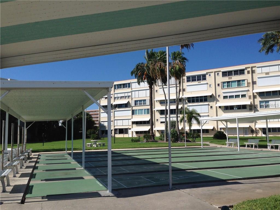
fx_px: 267
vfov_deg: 42.9
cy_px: 105
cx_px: 140
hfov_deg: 55.4
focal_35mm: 33
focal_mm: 4.12
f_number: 2.4
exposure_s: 1/2857
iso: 50
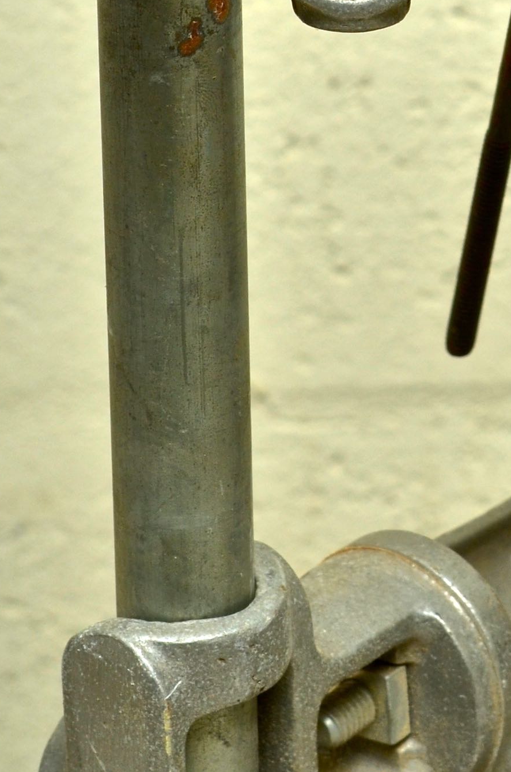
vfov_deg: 6.4
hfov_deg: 4.3
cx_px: 637
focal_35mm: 320
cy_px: 68
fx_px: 6847
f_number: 7.1
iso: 160
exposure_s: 1/250
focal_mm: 58
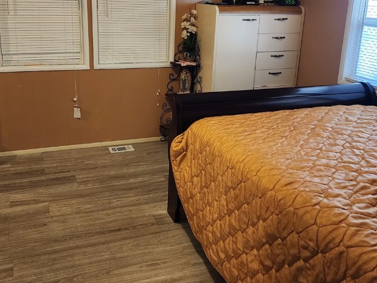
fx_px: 414
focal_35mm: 38
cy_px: 100
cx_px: 165
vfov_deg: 37.4
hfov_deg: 48.9
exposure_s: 1/120
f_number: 1.8
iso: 800
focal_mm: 6.4
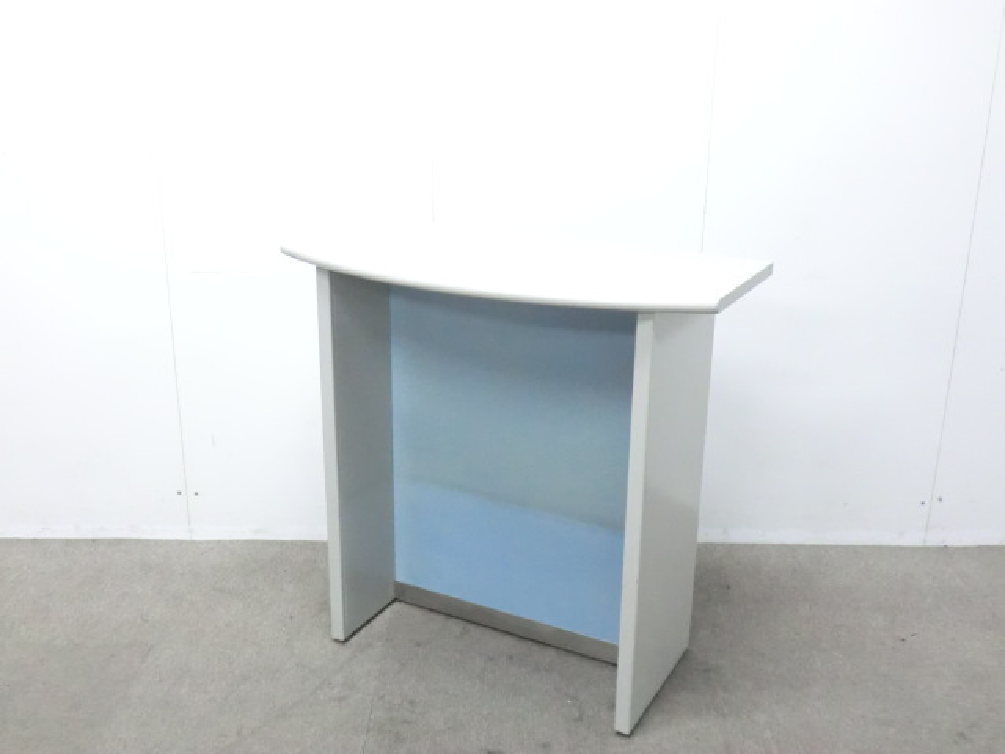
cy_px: 377
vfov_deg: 37.7
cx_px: 502
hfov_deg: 49.0
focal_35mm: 38
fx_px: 1103
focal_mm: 6.9
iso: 800
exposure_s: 1/40
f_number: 3.9
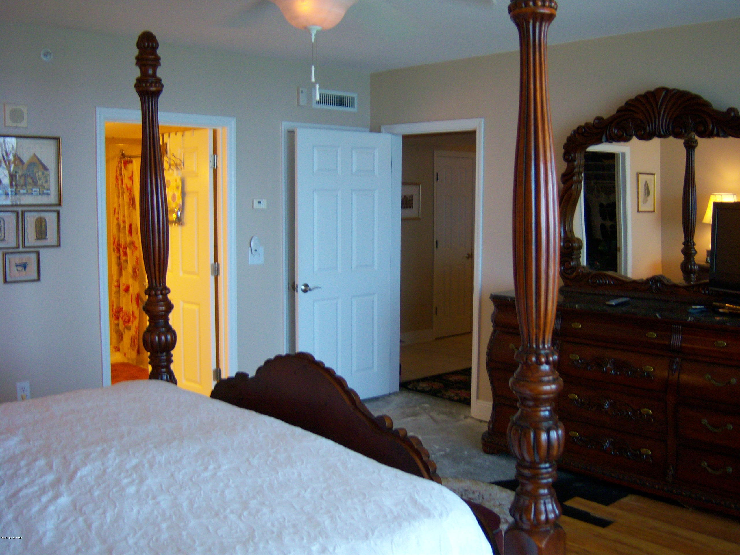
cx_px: 370
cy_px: 278
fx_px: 770
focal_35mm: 36
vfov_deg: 39.7
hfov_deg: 51.4
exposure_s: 1/40
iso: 160
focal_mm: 7.5
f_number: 2.8
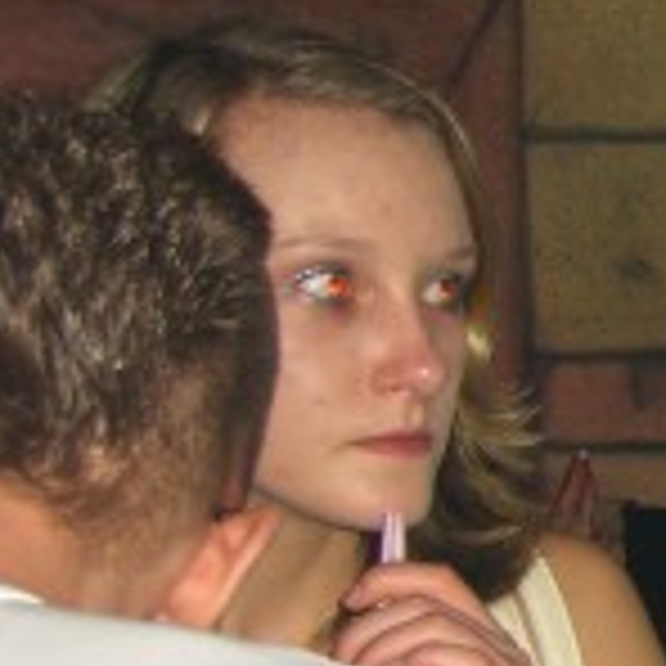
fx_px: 2960
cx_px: 1346
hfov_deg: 11.5
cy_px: 482
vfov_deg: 12.8
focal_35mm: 136
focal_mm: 7.9
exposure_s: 1/60
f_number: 2.8
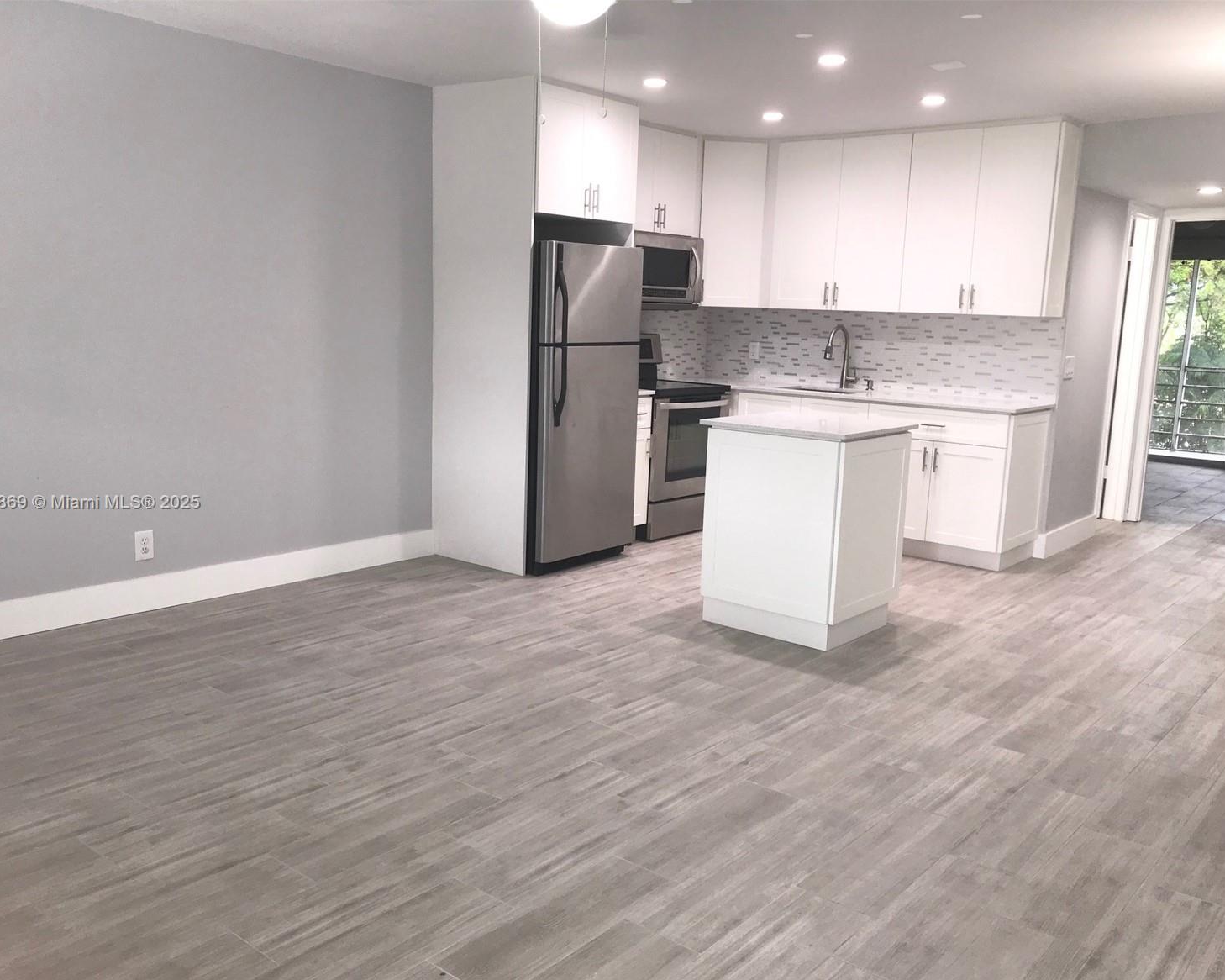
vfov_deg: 48.5
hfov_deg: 58.8
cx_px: 603
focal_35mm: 30
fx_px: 1088
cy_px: 503
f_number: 1.8
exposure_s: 1/41
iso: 20
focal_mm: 3.99
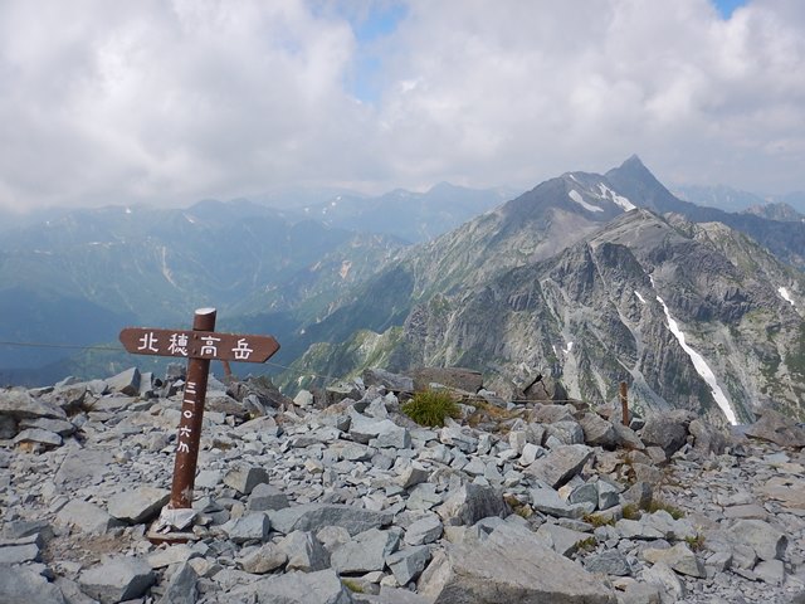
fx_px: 860
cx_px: 402
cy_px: 302
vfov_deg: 38.7
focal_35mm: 37
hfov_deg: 50.1
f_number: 4.2
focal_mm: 6.6
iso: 125
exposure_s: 1/1250
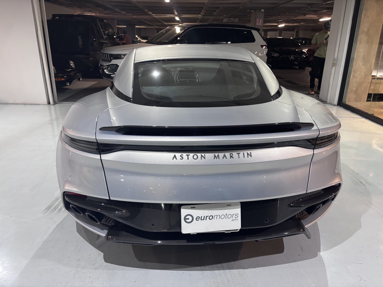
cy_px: 144
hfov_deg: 67.3
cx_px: 192
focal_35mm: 26
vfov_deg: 53.1
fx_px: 288
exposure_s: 1/60
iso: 320
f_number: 1.6
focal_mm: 5.96
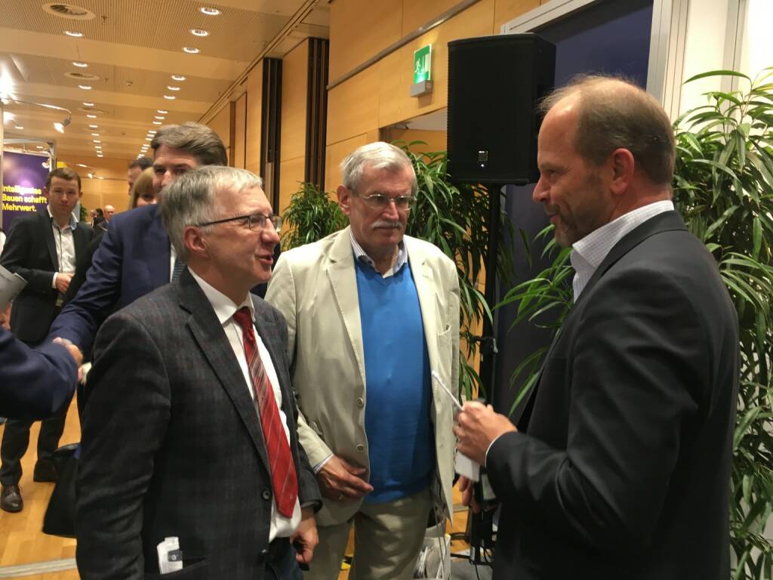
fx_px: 648
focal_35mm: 29
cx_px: 386
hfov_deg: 61.7
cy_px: 290
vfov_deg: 48.2
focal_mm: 4.15
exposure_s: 1/33
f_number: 2.2
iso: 100
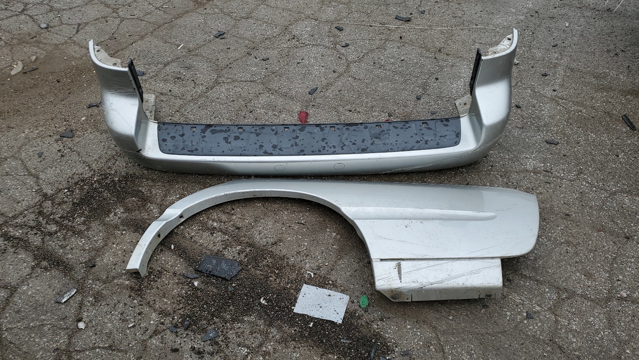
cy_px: 198
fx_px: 491
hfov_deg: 66.1
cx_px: 322
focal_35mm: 29
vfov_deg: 40.1
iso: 50
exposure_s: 1/1000
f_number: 1.5
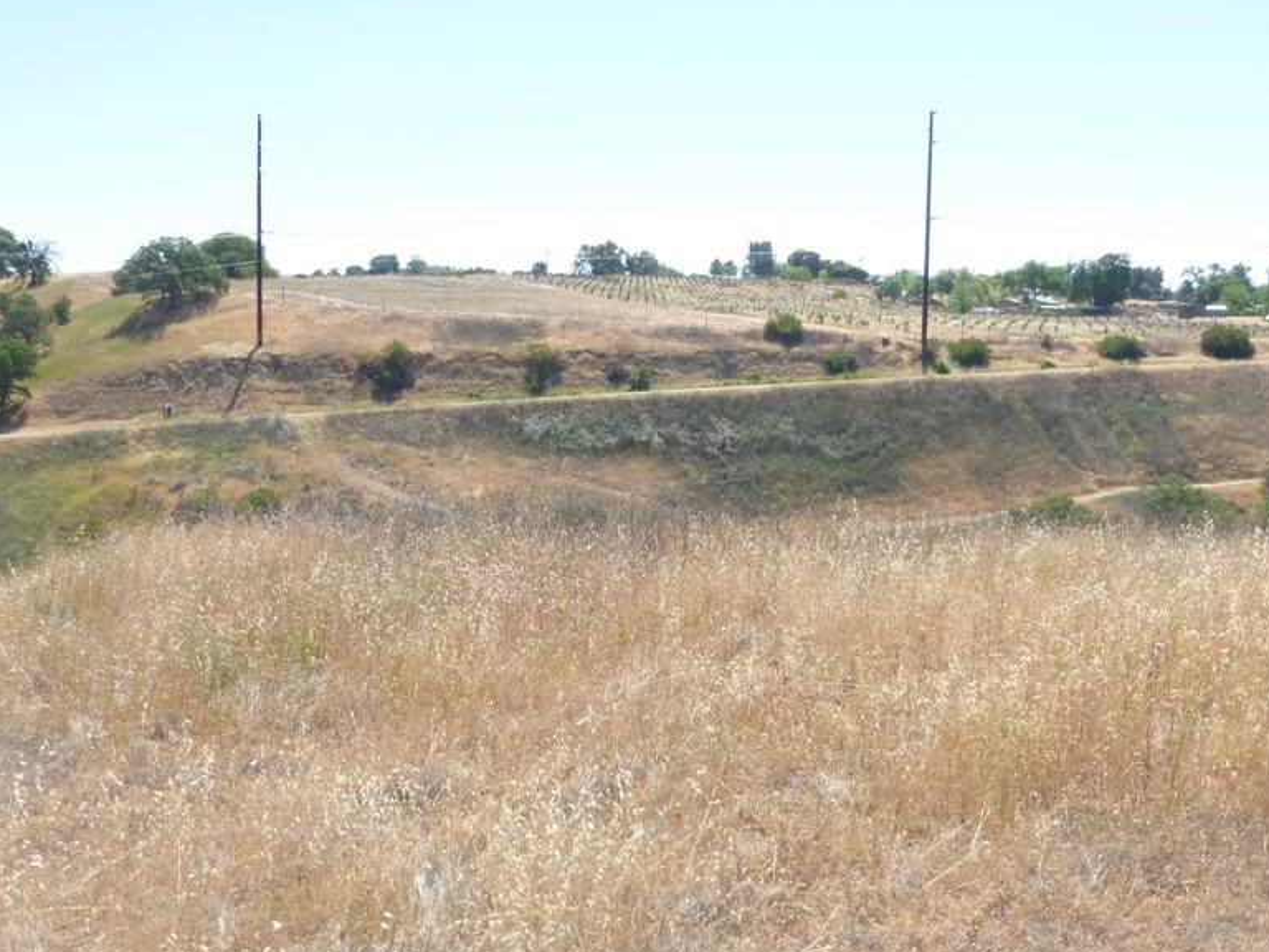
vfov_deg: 44.2
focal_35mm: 32
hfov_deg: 56.8
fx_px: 1173
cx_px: 605
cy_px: 484
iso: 100
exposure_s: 1/500
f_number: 4
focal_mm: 4.3
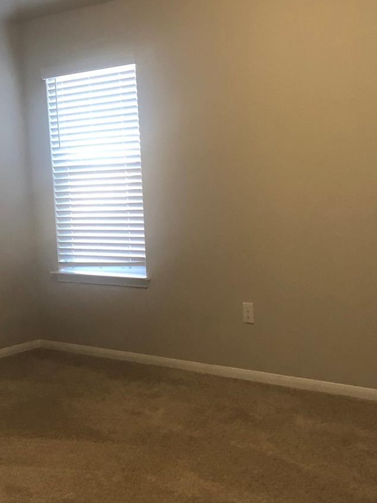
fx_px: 741
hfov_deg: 28.5
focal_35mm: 51
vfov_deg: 37.5
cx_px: 218
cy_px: 228
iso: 64
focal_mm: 3.99
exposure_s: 1/15
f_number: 1.8
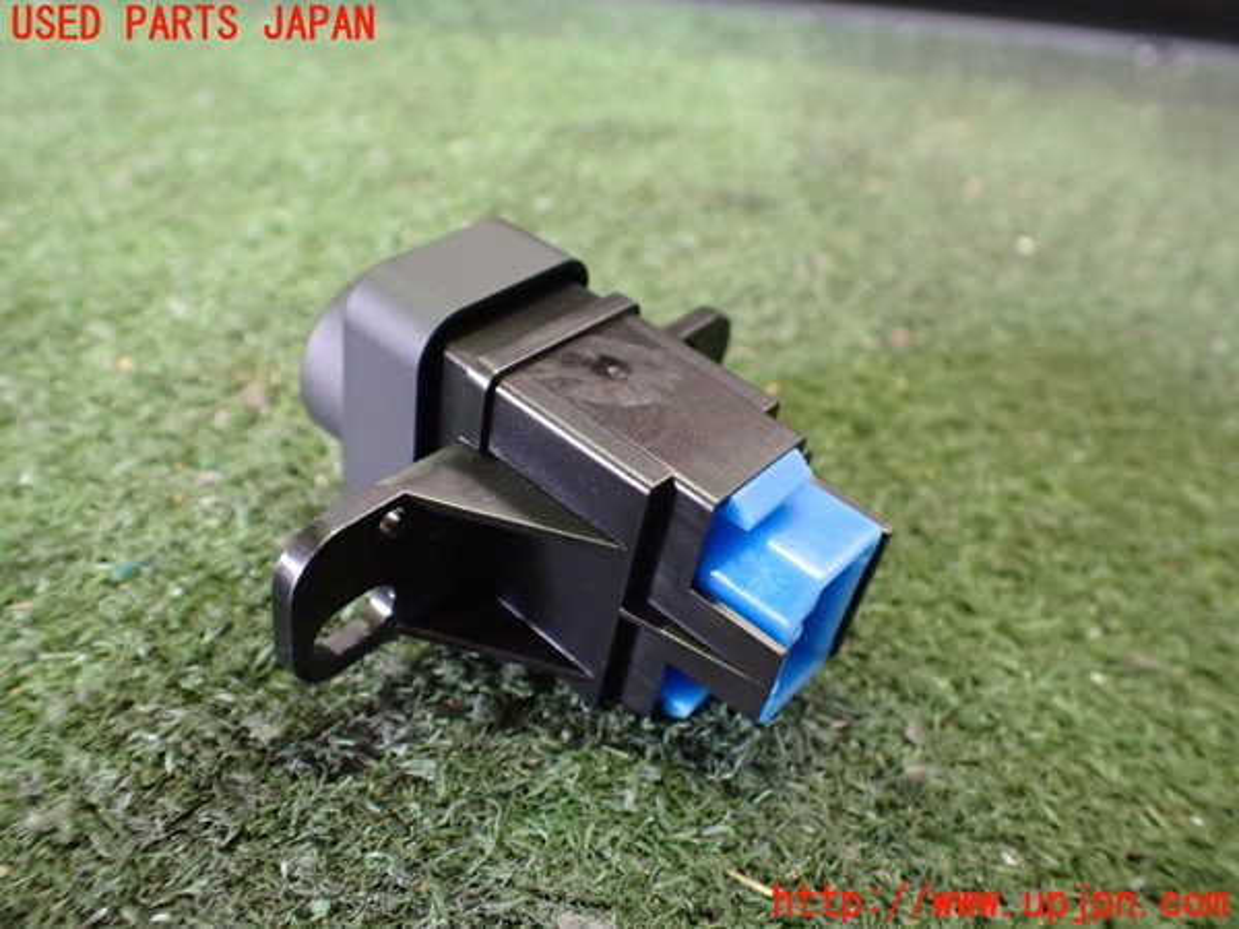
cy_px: 464
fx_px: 1074
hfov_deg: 60.0
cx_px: 620
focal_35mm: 30
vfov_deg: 46.8
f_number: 2.3
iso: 1000
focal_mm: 5.4
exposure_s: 1/30
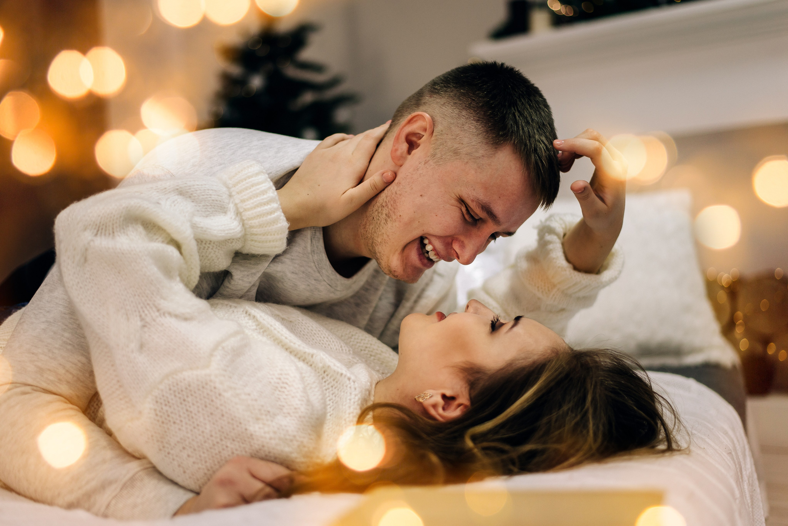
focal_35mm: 50
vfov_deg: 27.0
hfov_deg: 39.6
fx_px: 1095
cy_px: 263
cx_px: 394
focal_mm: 50
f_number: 1.8
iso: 400
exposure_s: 1/200
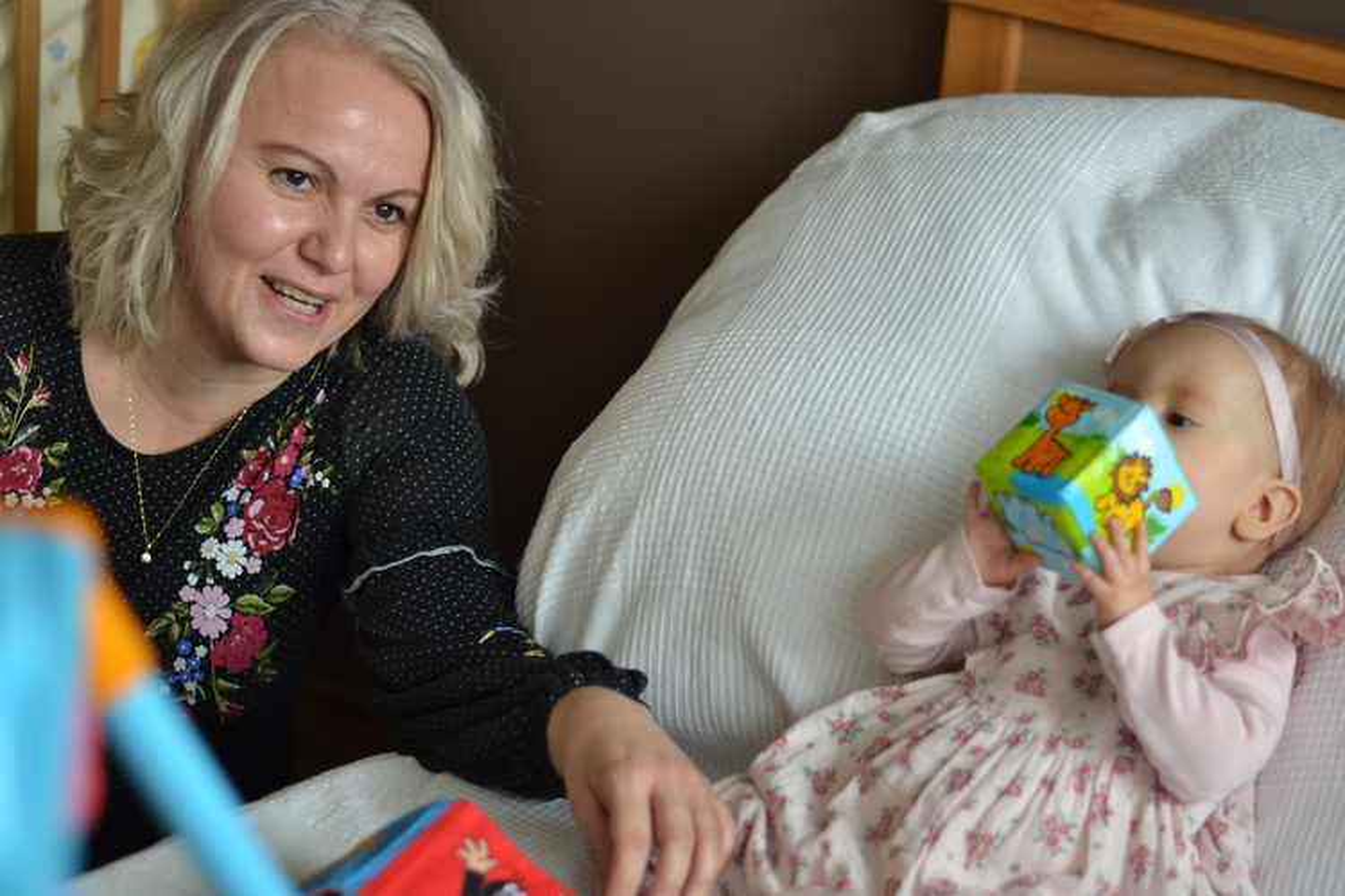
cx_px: 672
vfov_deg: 18.2
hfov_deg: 27.0
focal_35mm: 75
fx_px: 2802
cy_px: 448
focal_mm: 50
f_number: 1.8
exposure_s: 1/60
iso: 100
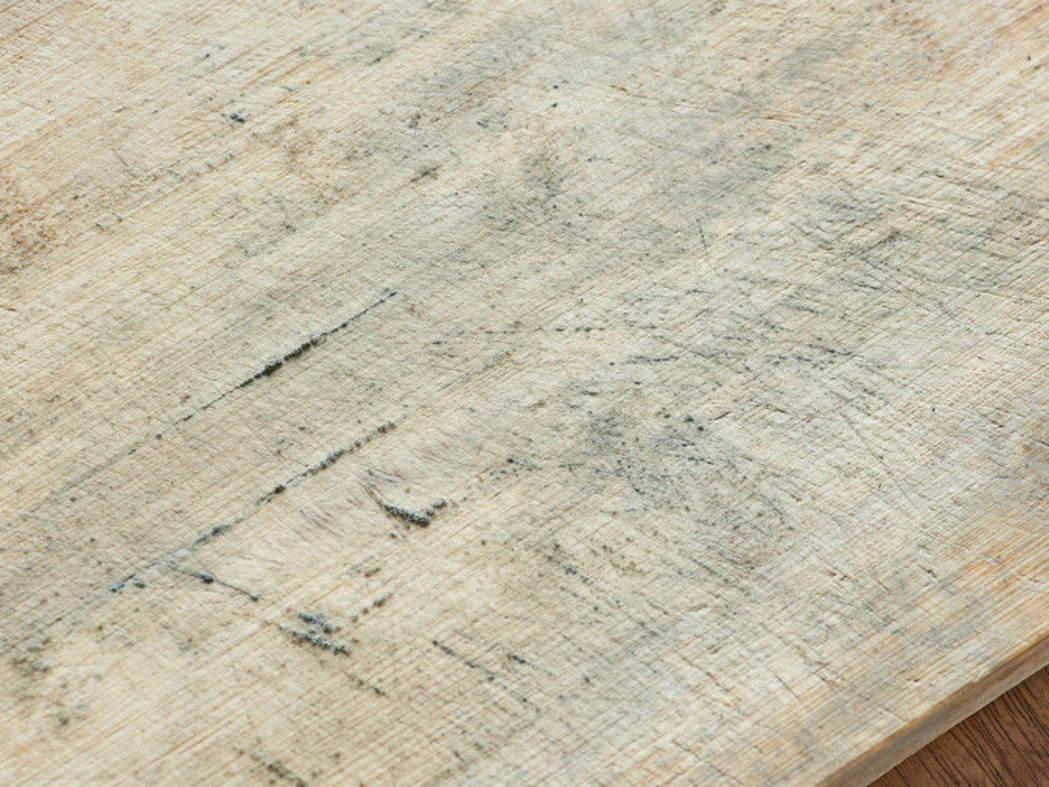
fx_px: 3910
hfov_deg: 15.2
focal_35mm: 129
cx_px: 714
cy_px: 377
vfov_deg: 11.5
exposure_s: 1/80
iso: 200
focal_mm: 90
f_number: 11
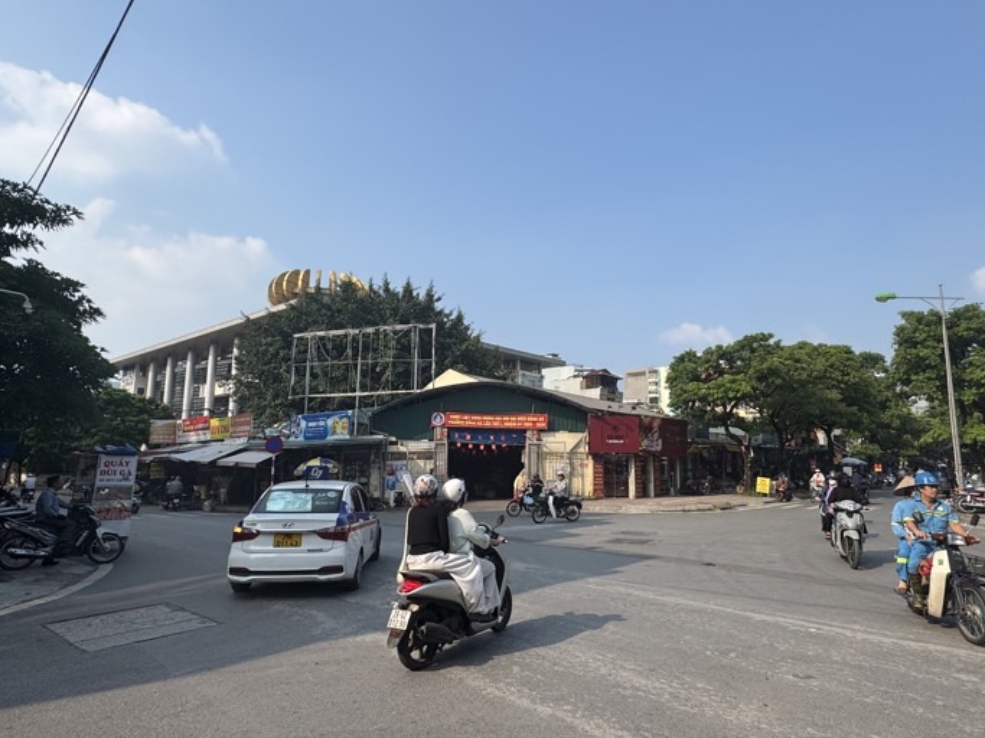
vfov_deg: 63.4
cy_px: 370
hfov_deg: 78.8
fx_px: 597
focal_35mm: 21
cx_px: 535
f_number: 2.2
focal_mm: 2.22
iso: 50
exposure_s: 1/1880
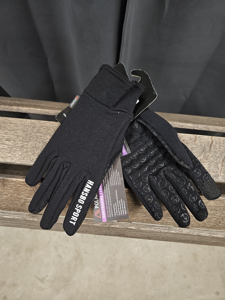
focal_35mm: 23
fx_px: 199
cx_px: 112
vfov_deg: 73.9
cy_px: 150
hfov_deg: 58.9
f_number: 1.8
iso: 400
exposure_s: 1/142
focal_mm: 5.4
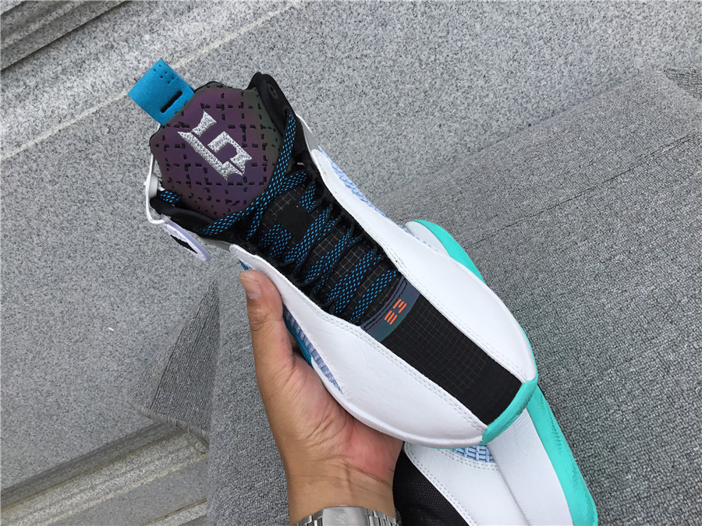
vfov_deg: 45.4
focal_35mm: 31
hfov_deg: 58.4
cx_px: 351
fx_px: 629
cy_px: 263
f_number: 2.4
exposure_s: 1/734
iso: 25
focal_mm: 3.3
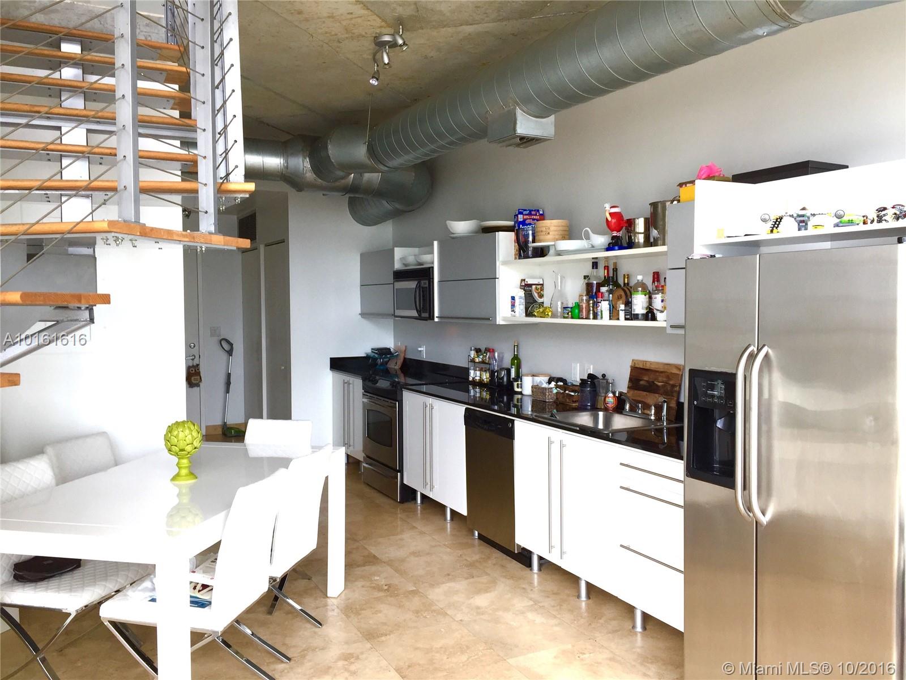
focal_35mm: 29
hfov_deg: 61.7
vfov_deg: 48.2
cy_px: 340
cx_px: 453
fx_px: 759
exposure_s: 1/120
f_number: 2.2
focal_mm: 4.15
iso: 32
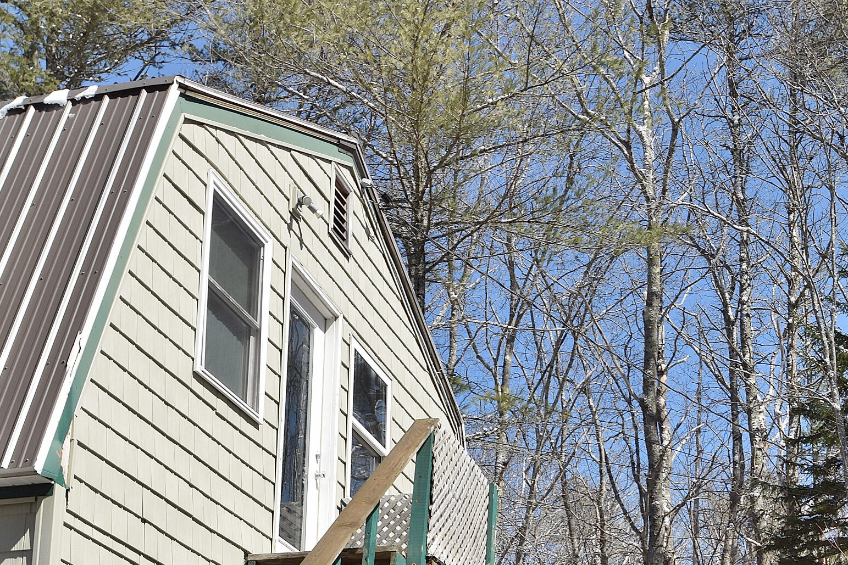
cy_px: 548
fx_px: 1649
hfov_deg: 28.7
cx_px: 564
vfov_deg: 19.0
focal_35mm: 70
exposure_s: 1/200
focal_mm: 24
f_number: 9
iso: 100
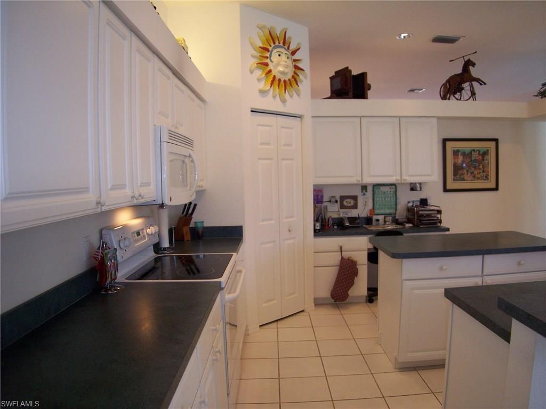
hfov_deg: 47.9
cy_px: 204
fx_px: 615
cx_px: 273
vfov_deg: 36.8
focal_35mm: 39
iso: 140
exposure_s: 1/60
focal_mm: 8
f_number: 2.8
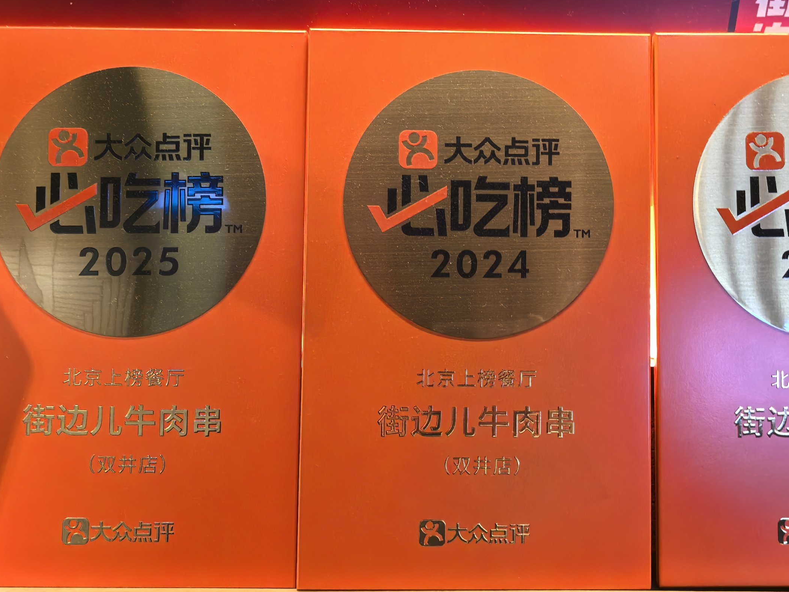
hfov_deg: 42.7
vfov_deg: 32.8
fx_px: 1003
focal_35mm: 44
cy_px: 261
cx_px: 484
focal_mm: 5.75
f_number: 2
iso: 250
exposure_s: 1/50
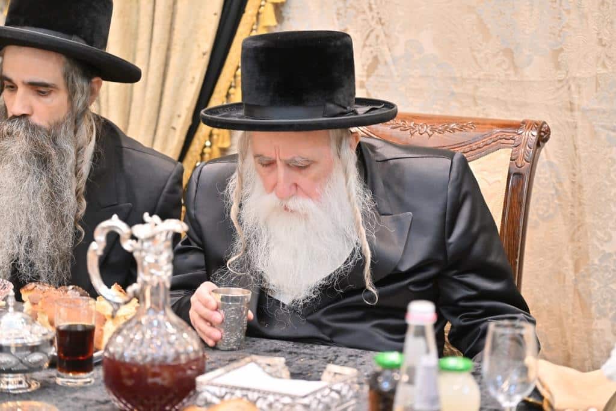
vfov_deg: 11.4
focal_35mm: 120
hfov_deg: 17.1
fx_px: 2053
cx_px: 308
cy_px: 206
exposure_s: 1/200
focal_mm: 120
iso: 1600
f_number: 4
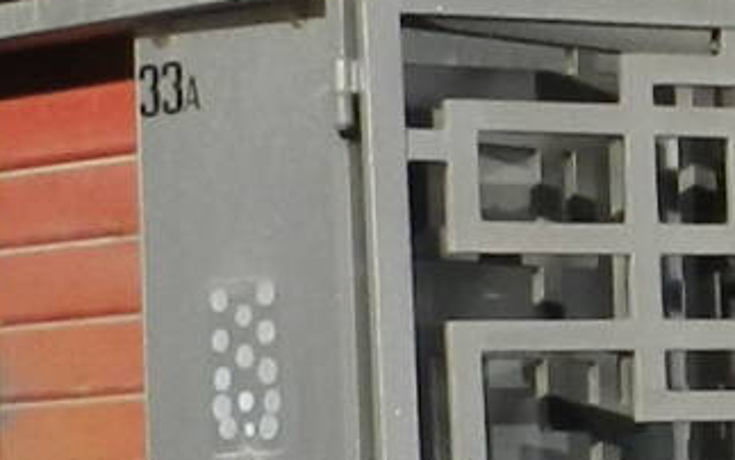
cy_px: 585
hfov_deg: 10.3
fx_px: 3867
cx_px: 1290
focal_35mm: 193
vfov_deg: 6.7
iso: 160
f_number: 4
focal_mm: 4
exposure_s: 1/800
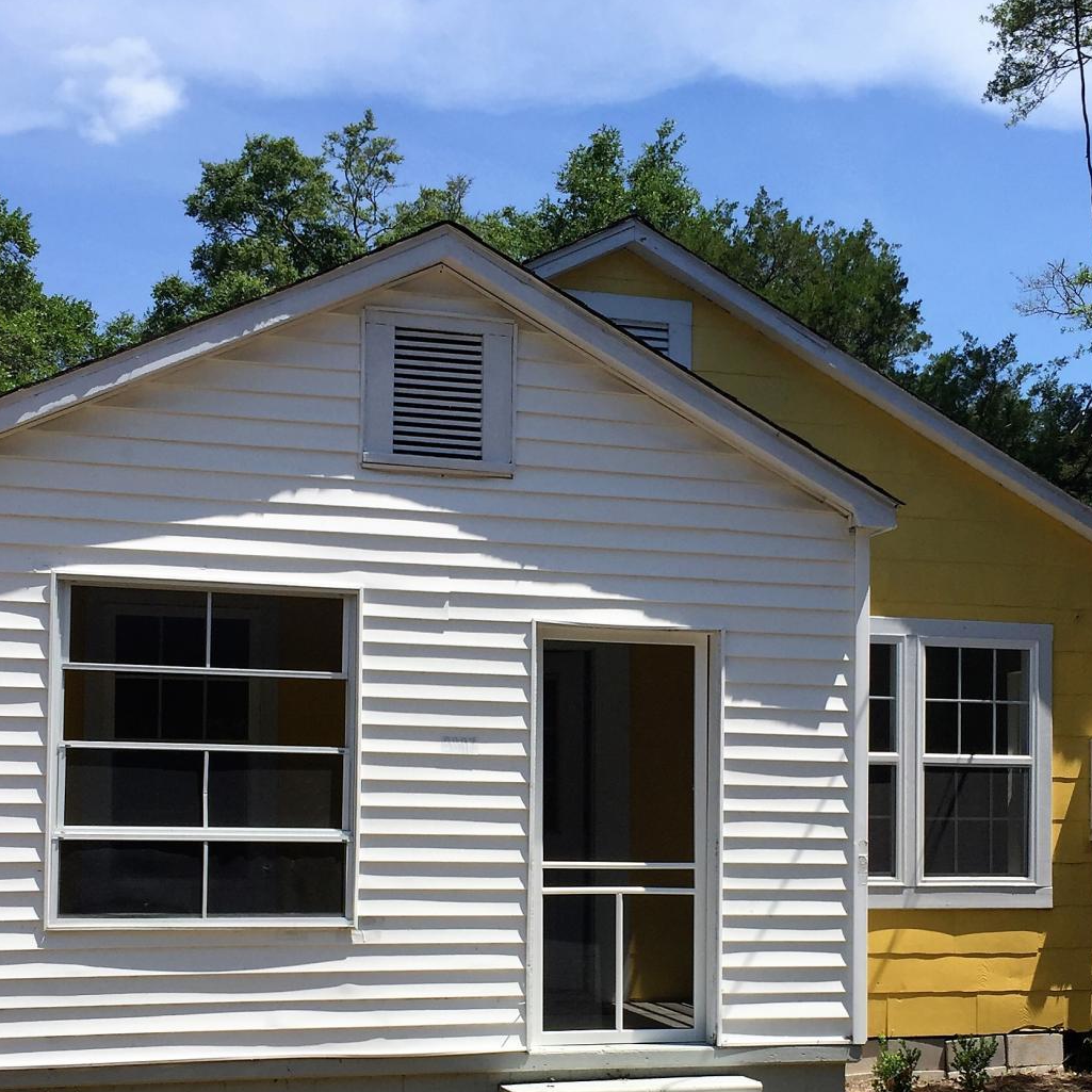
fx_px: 1785
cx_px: 574
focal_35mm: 50
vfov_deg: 33.6
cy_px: 769
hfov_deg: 34.0
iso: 32
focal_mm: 4.15
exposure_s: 1/2198
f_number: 2.2
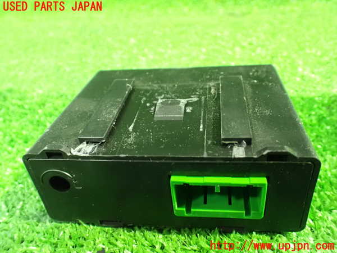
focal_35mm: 30
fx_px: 292
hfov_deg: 60.0
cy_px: 126
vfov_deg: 46.8
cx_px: 168
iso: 1600
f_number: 2.3
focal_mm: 5.4
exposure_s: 1/25
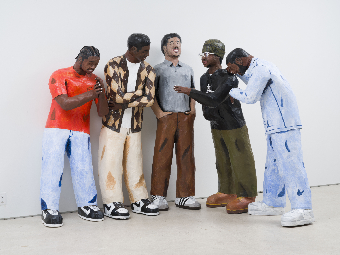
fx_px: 619
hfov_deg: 30.7
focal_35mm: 63
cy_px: 128
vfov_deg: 23.3
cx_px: 170
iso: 250
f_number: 11
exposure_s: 1/100
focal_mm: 80
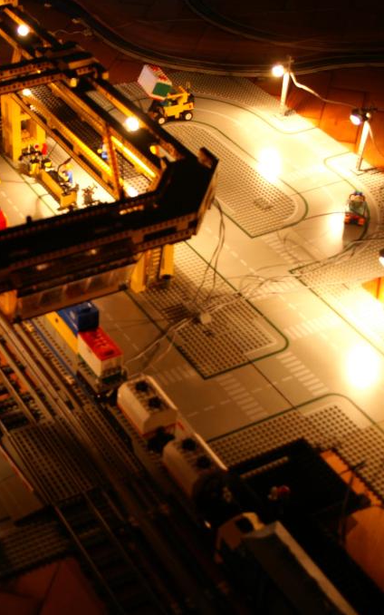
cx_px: 81
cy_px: 307
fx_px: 1004
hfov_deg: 21.4
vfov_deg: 34.0
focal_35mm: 60
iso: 100
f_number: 4
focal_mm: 26
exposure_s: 8
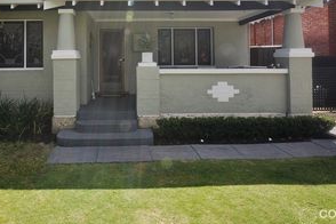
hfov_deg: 72.3
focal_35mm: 24
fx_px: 224
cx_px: 122
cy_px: 58
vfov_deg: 51.0
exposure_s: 1/200
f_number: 14
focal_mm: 10
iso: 200
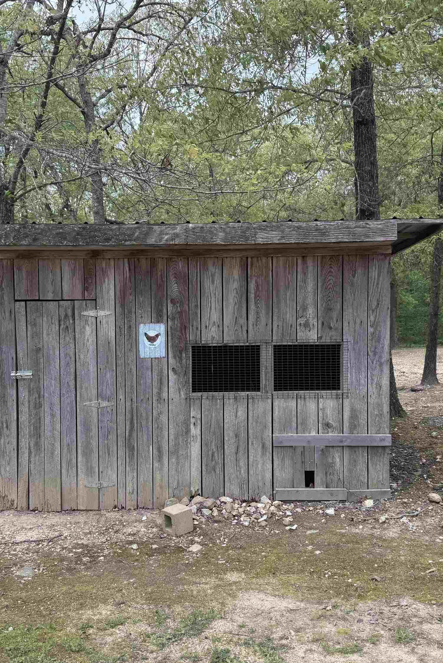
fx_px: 627
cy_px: 327
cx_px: 188
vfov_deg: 55.8
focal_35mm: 34
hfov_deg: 38.8
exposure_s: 1/555
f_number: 1.78
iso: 80
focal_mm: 6.76
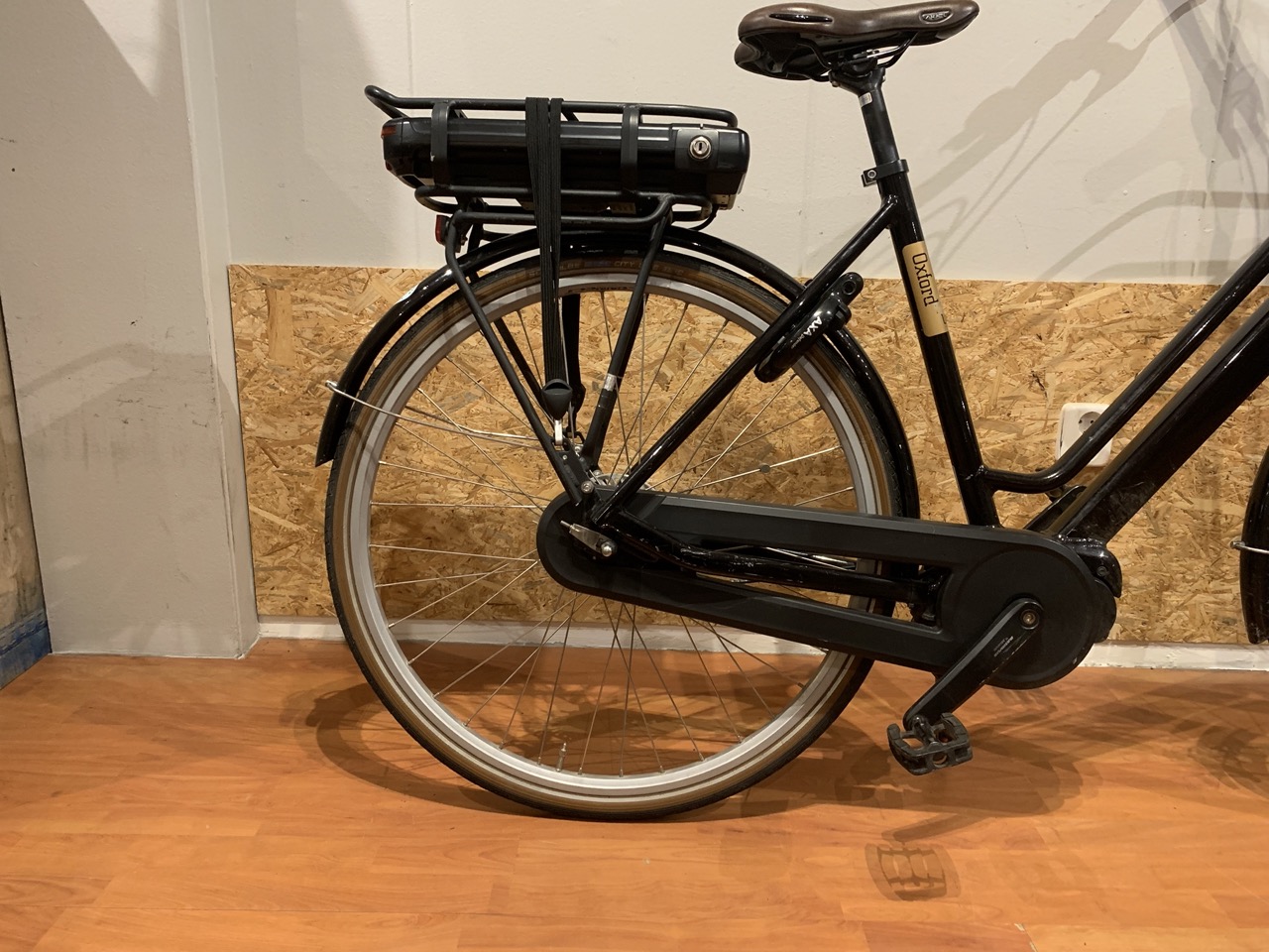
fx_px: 953
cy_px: 476
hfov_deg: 67.3
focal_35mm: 26
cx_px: 634
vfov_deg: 53.1
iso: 250
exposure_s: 1/50
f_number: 1.8
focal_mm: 4.25
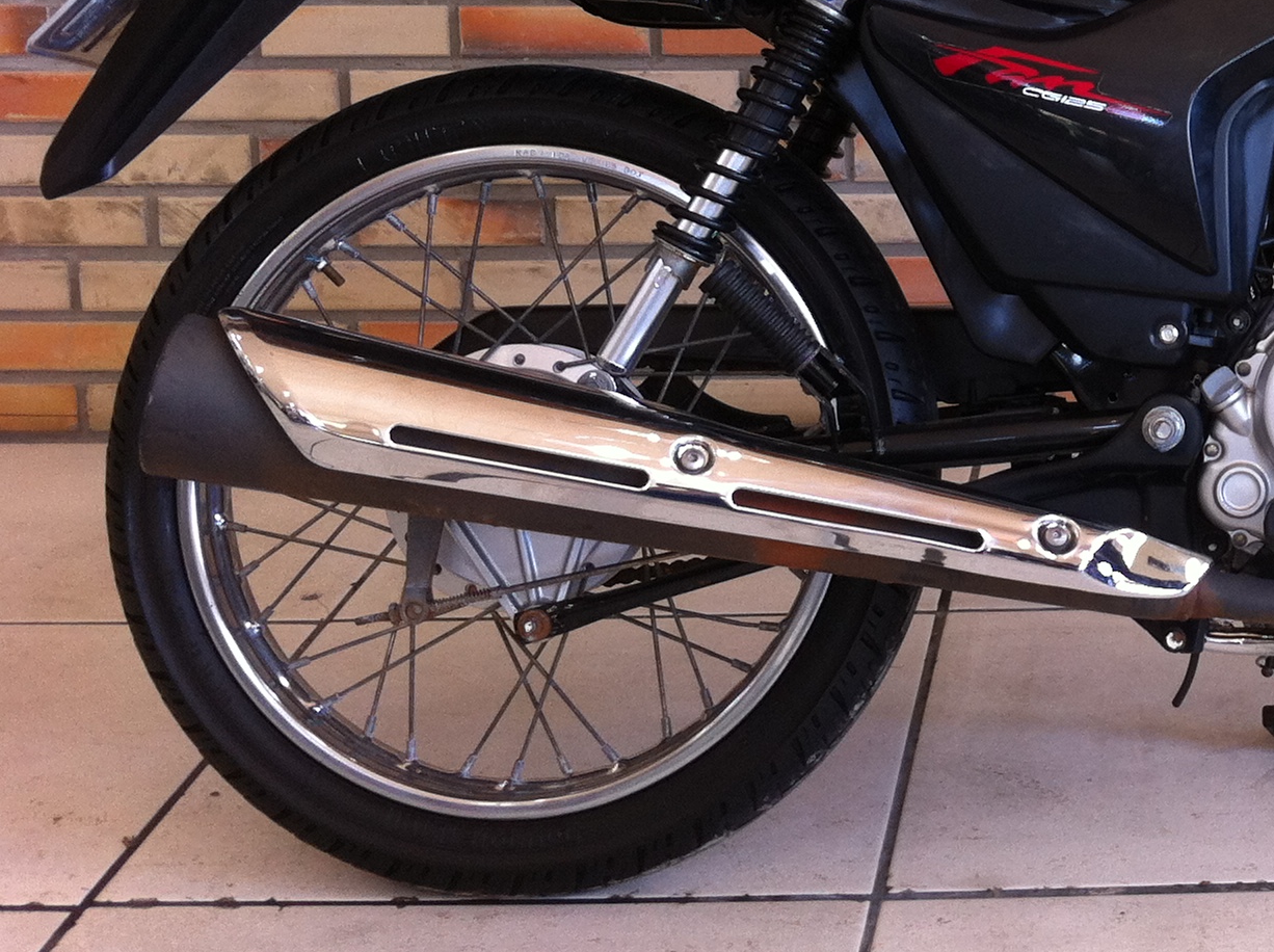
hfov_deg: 24.9
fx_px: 2720
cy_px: 70
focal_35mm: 74
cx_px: 1330
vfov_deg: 19.4
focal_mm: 3.85
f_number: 2.8
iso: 80
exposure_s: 1/15
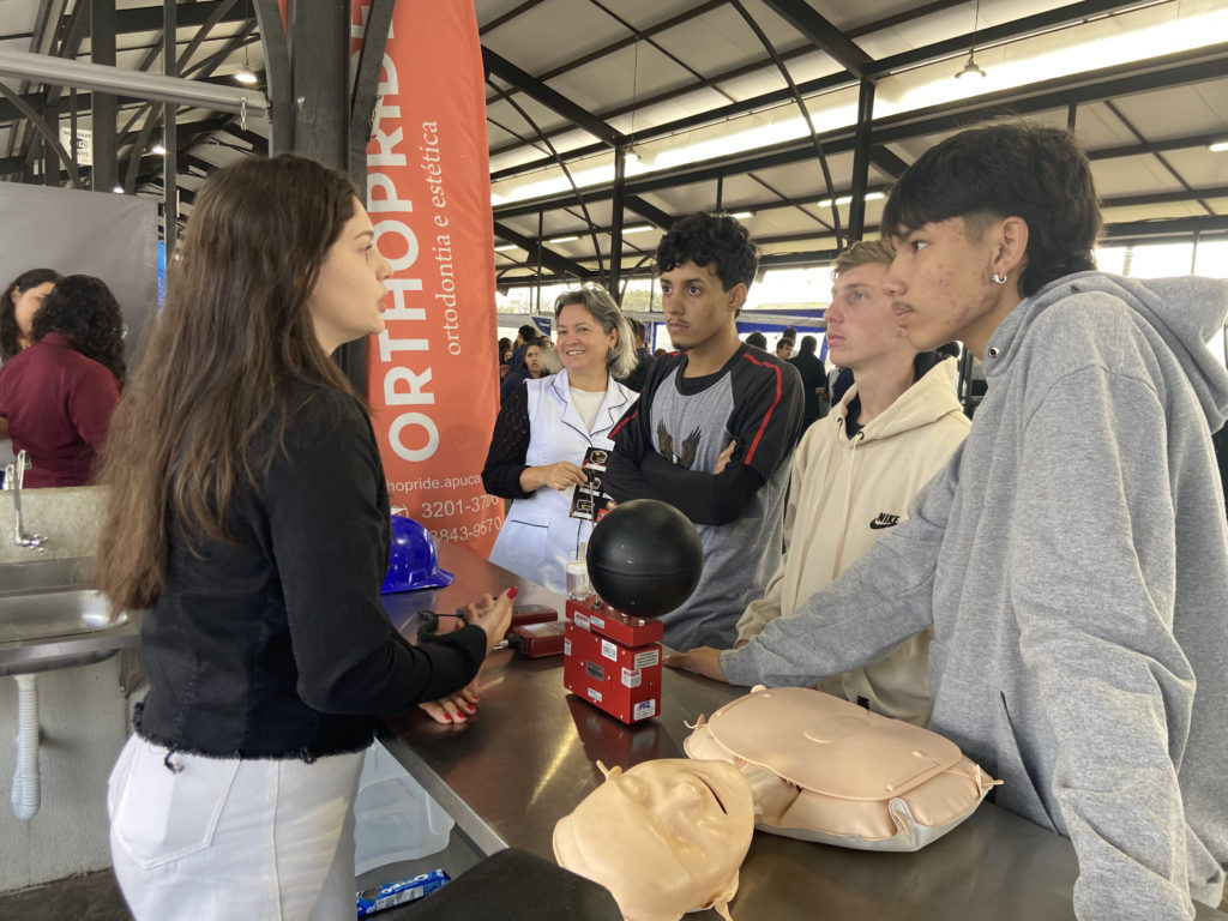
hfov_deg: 67.3
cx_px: 614
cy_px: 460
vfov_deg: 53.1
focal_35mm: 26
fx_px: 922
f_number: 1.8
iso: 80
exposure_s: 1/120
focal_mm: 4.25
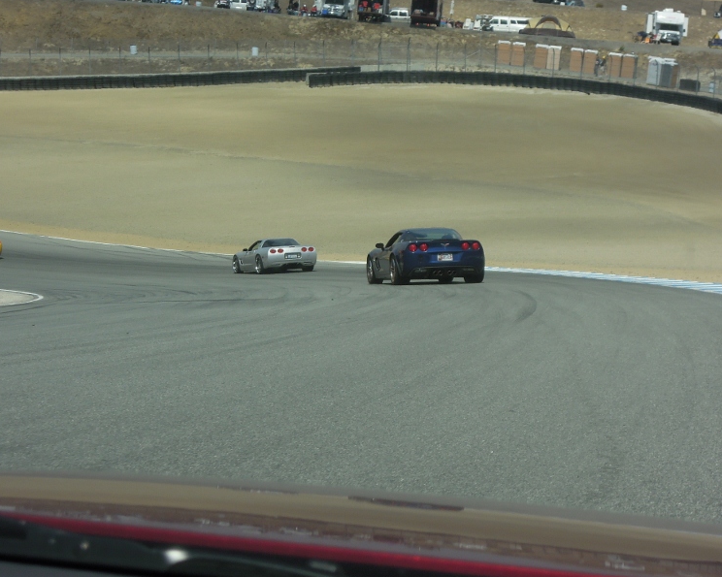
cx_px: 375
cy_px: 290
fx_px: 2243
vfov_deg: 14.7
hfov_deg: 18.3
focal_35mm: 105
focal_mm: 17.9
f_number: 4.9
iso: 160
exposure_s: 1/1000
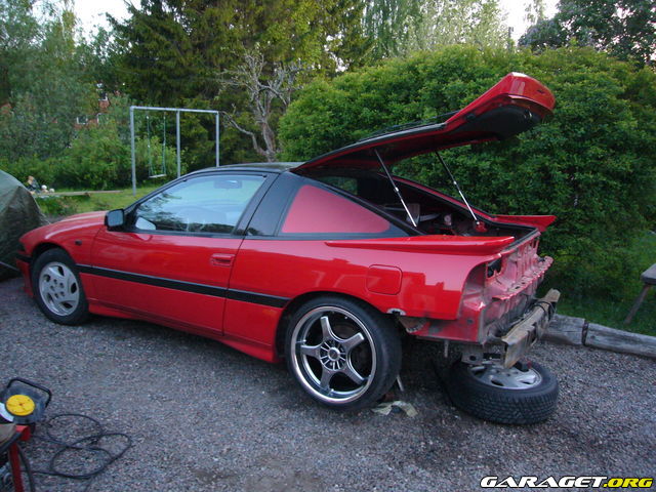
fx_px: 531
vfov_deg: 49.7
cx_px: 328
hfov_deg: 63.4
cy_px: 246
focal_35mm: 28
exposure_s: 1/8
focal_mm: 4.6
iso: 200
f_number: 2.8
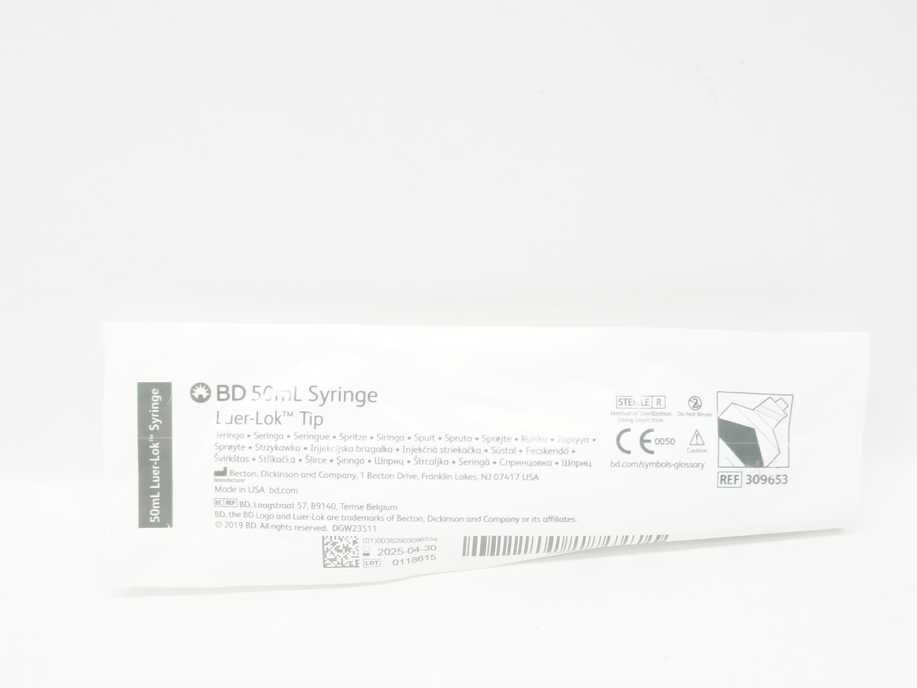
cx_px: 486
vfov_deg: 32.0
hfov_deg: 42.1
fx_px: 1192
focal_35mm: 45
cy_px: 451
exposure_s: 1/80
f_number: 3.5
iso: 400
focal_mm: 18
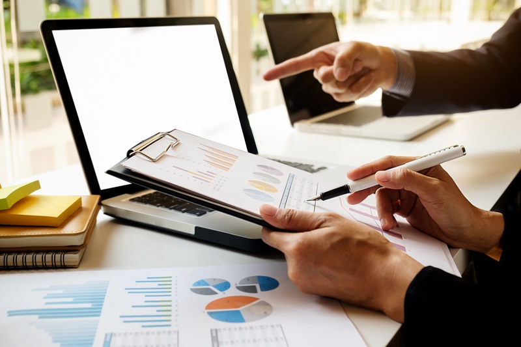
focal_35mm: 47
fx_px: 680
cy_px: 174
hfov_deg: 41.9
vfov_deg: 28.6
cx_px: 260
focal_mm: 31.5
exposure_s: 1/180
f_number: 4.5
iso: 400
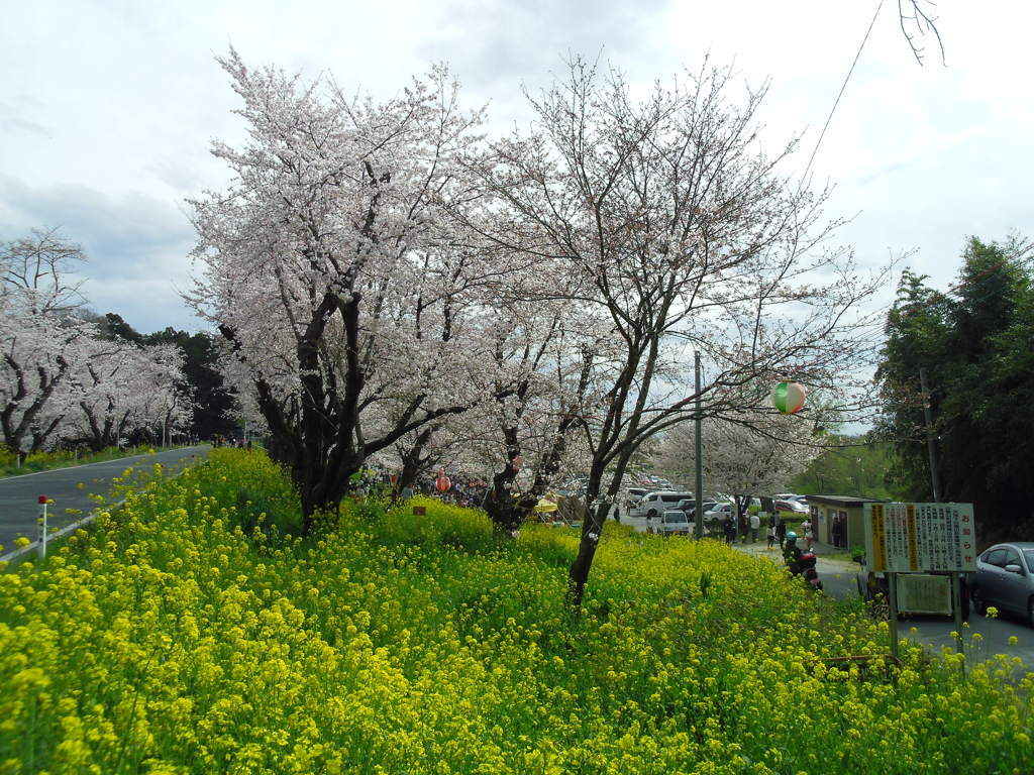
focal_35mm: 28
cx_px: 517
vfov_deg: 49.7
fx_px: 836
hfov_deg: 63.4
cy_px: 388
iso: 64
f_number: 3.9
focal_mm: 5.1
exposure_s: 1/640
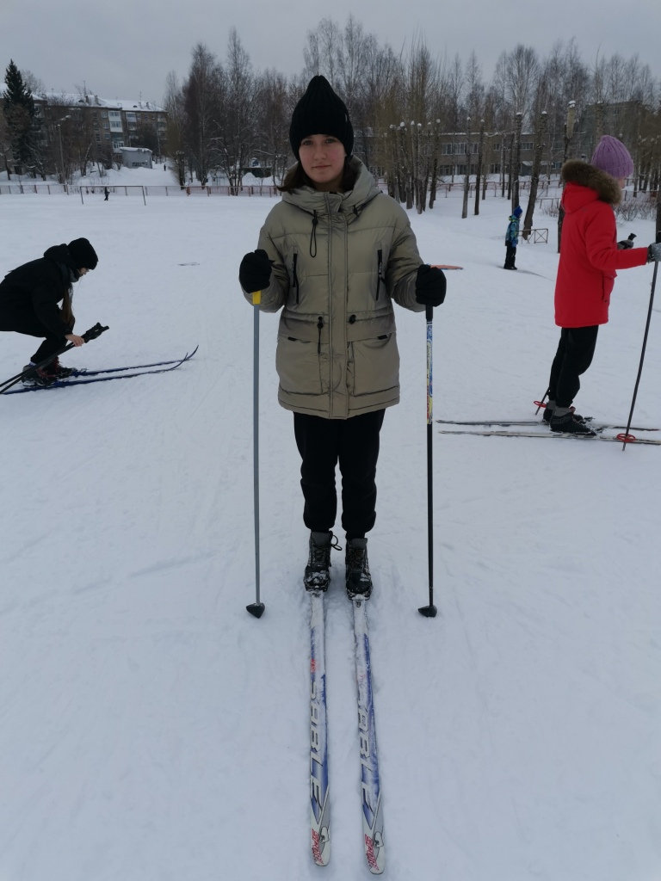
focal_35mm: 26
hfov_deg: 53.1
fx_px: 662
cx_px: 330
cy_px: 440
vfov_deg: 67.3
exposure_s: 1/887
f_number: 1.8
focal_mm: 4.75
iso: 50
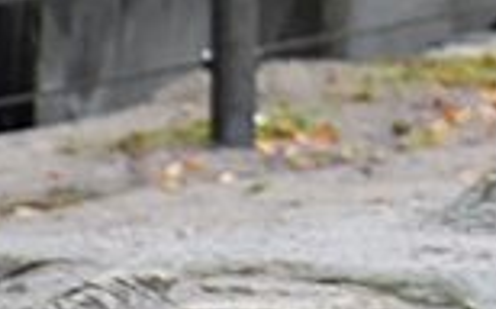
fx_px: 12360
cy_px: -533
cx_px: 1578
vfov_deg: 1.4
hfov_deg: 2.3
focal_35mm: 915
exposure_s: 1/125
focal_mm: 90
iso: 800
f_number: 5.3
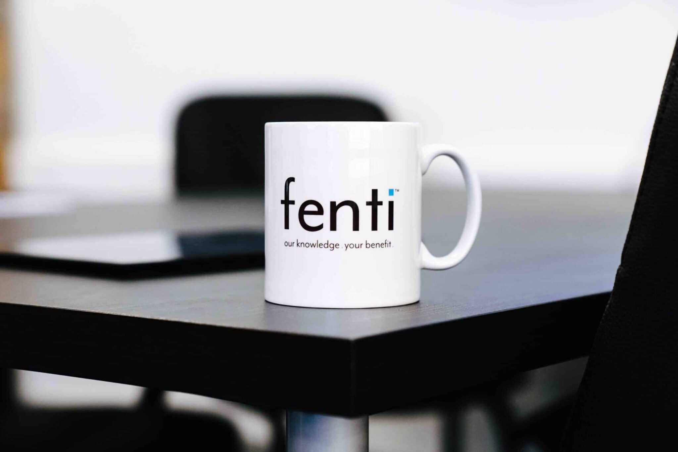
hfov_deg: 28.8
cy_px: 226
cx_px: 339
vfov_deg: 19.5
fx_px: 1318
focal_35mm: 70
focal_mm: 70
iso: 2500
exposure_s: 1/250
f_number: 4
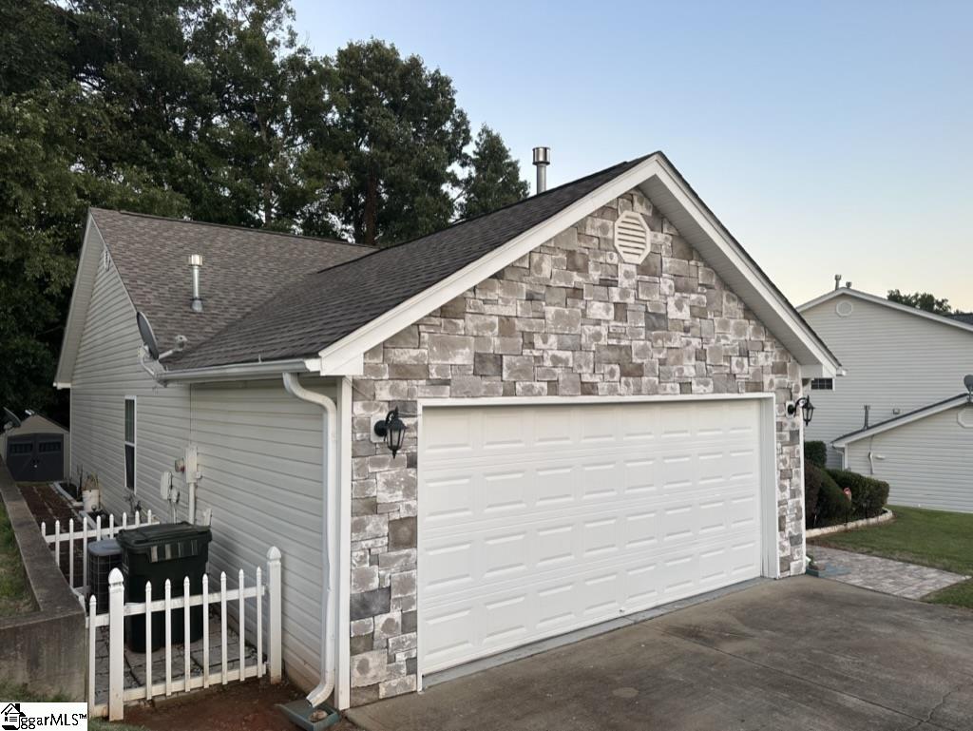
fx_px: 675
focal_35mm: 24
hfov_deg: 71.6
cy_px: 366
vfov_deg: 56.9
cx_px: 486
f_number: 1.78
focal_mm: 6.86
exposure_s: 1/121
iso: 64
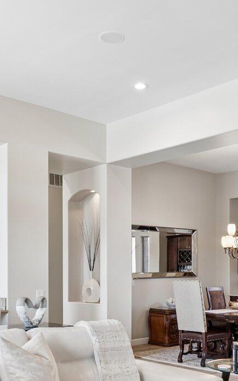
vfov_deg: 46.1
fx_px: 436
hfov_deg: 30.5
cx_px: 127
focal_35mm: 42
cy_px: 270
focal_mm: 14
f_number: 8
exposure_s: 1/15
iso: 400
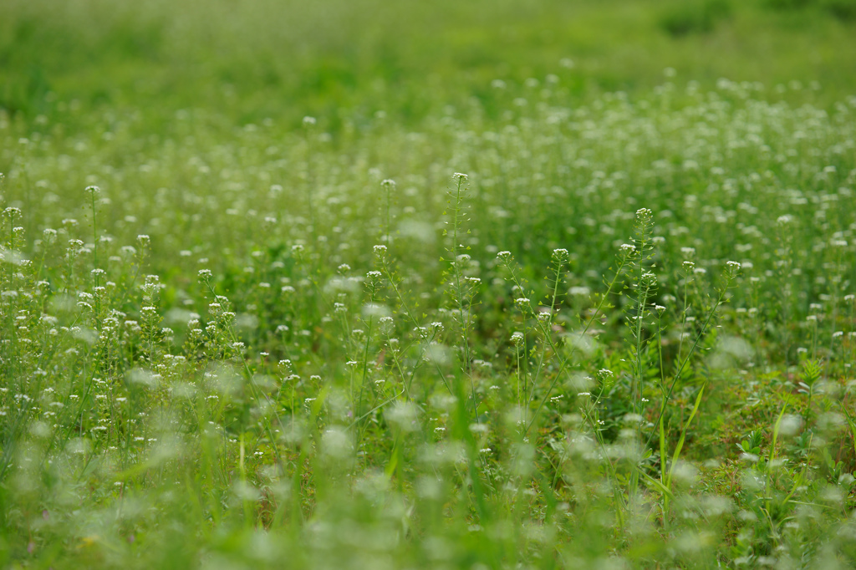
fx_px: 3090
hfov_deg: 15.8
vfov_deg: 10.5
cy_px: 285
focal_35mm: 130
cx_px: 428
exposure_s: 1/400
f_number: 4.5
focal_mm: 130
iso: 100
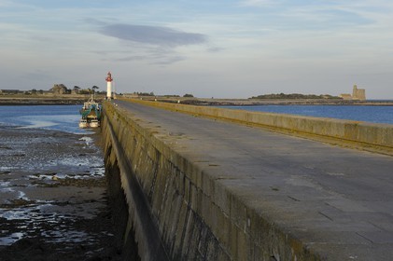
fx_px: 818
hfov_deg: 27.0
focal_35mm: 75
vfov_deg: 18.2
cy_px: 130
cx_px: 196
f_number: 6.7
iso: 100
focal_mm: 50
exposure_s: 1/160
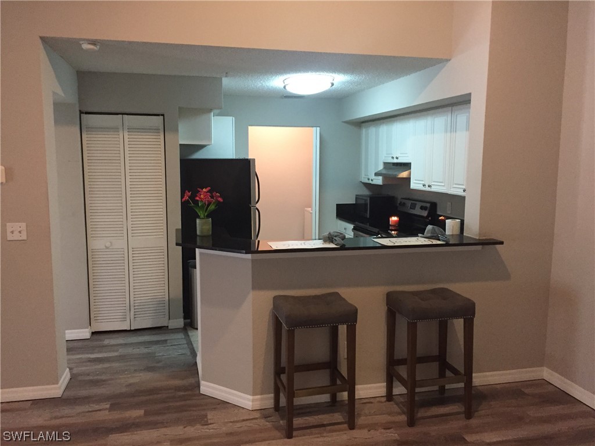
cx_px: 298
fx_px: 498
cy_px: 223
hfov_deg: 61.7
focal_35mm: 29
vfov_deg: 48.2
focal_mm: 4.15
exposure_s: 1/30
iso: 250
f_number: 2.2
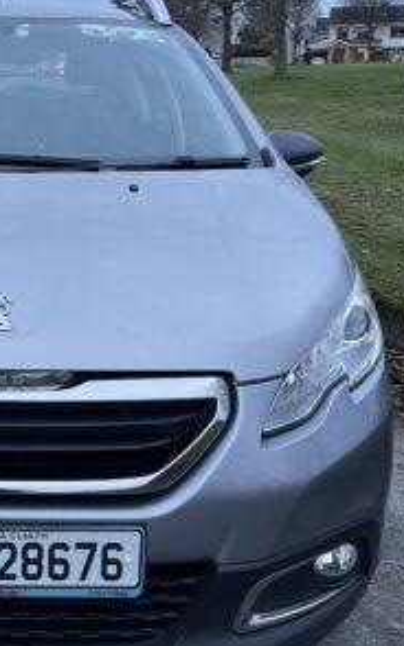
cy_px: 323
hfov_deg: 32.8
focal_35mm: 36
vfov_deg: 54.0
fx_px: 634
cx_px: 11
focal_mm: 5.1
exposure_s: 1/77
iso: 125
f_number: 1.6
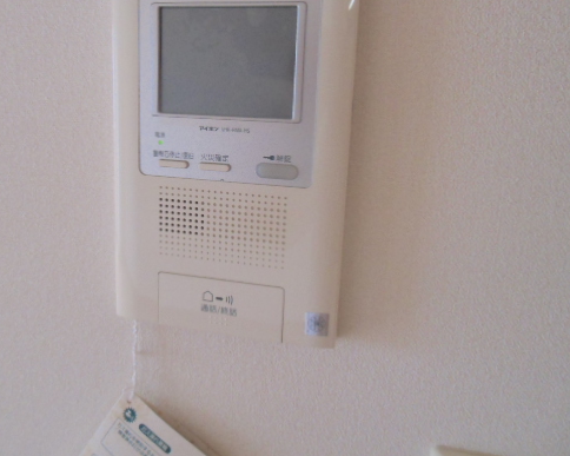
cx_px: 232
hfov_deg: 56.8
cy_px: 180
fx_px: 523
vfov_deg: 46.8
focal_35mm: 31
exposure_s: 1/100
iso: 400
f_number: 3
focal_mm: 4.24
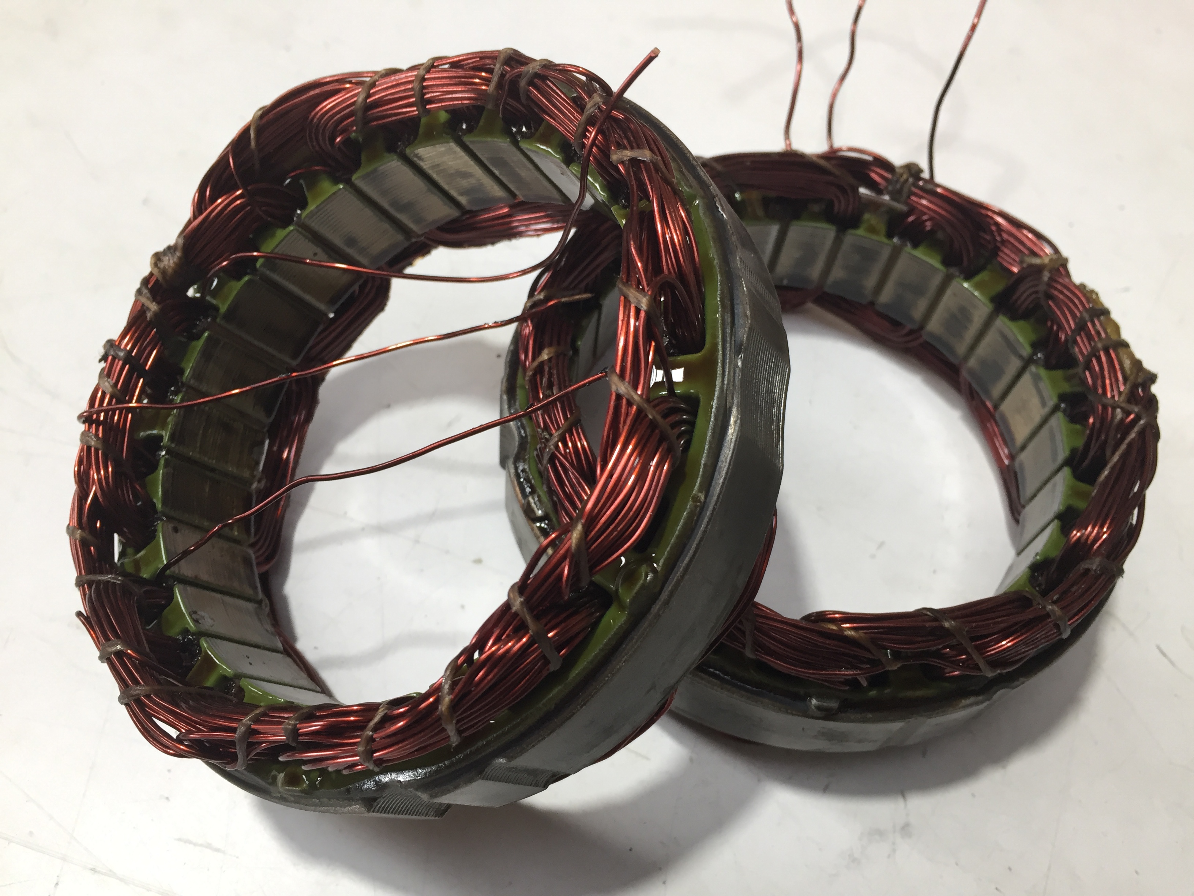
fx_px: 1000
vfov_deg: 48.2
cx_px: 597
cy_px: 448
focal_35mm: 29
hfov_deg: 61.7
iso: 32
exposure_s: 1/33
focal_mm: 4.15
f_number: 2.2
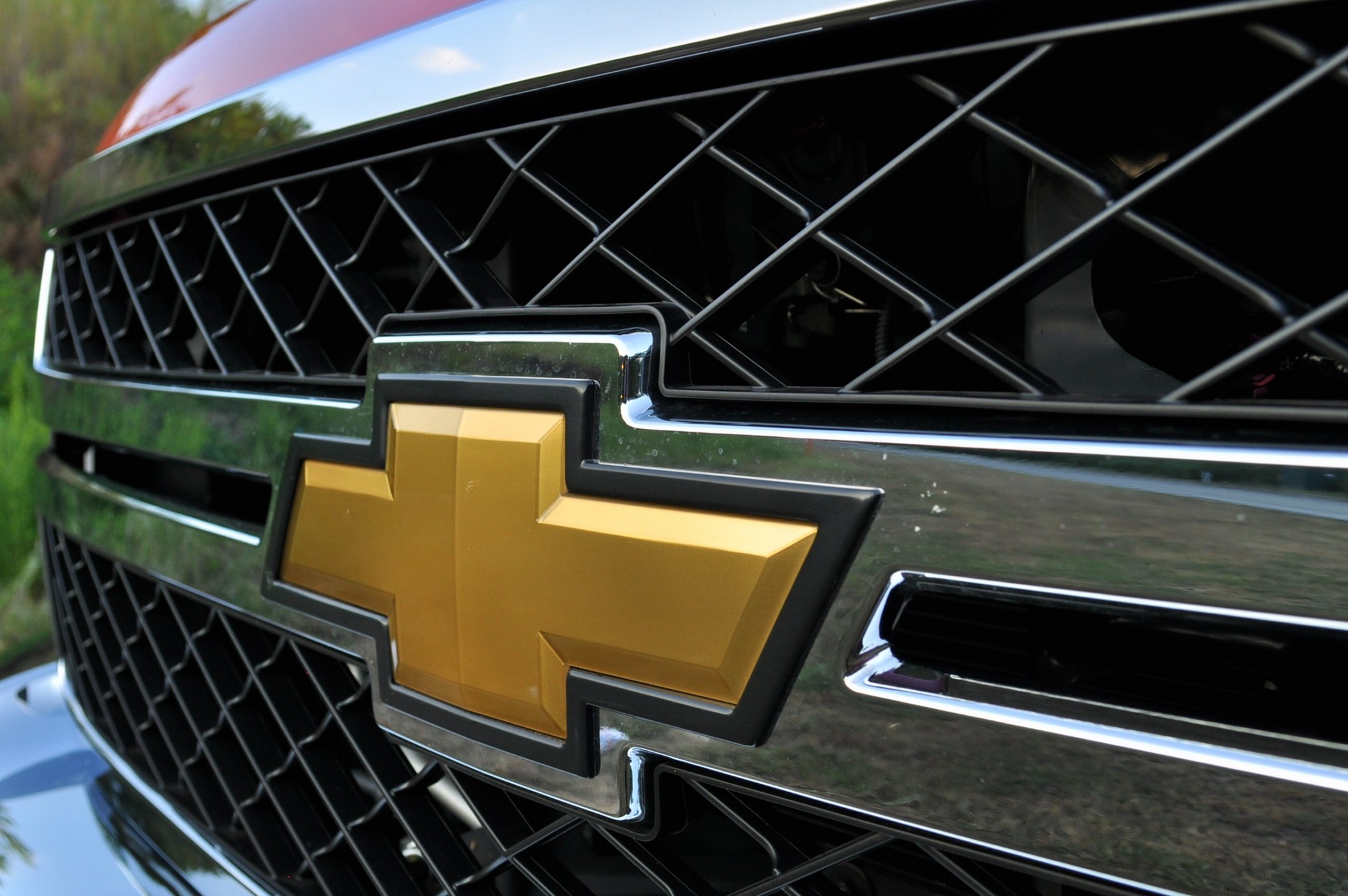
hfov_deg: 51.9
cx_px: 627
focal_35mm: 37
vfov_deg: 35.8
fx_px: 1384
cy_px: 516
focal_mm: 20
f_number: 6.3
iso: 200
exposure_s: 1/160
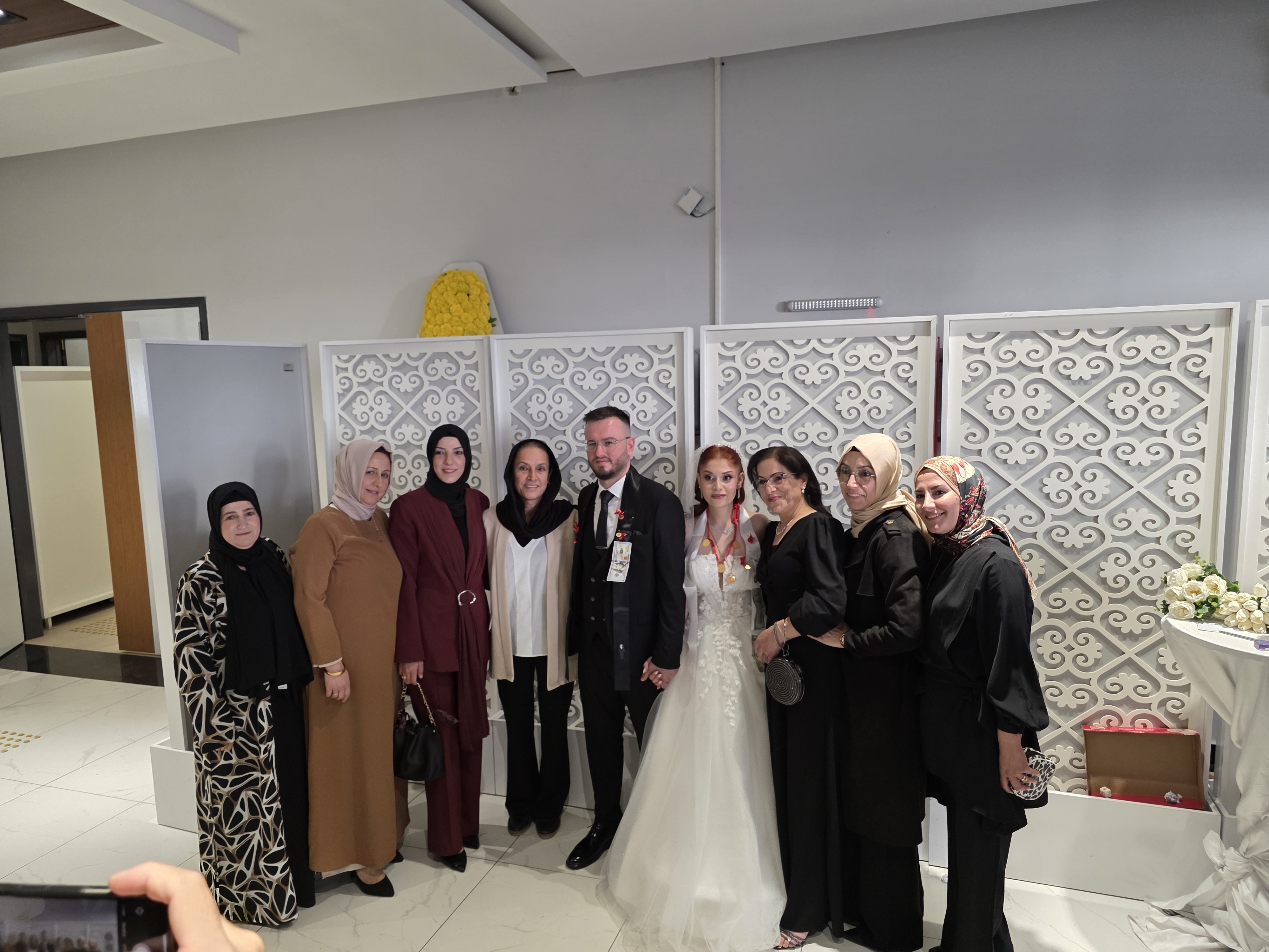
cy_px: 476
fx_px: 843
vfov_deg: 58.9
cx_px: 634
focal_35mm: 23
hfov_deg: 73.9
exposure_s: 1/100
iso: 500
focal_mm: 6.3
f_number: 1.7
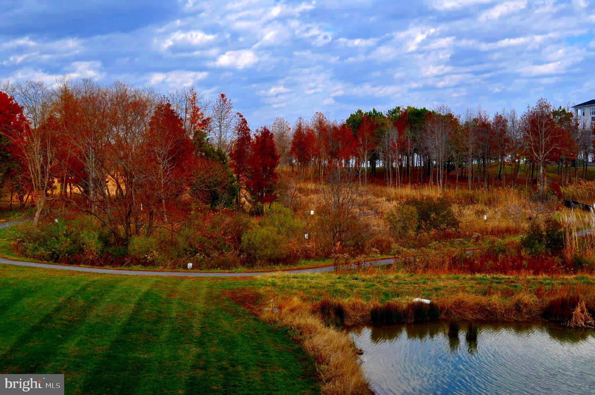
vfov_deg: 28.0
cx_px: 298
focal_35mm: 48
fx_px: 792
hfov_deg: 41.2
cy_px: 198
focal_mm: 32
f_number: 9
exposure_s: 1/320
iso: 200
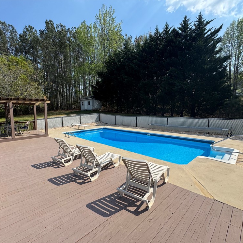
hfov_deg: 83.8
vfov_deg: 84.0
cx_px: 111
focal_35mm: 17
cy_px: 122
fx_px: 135
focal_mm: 2.22
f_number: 2.2
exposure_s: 1/1976
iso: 50
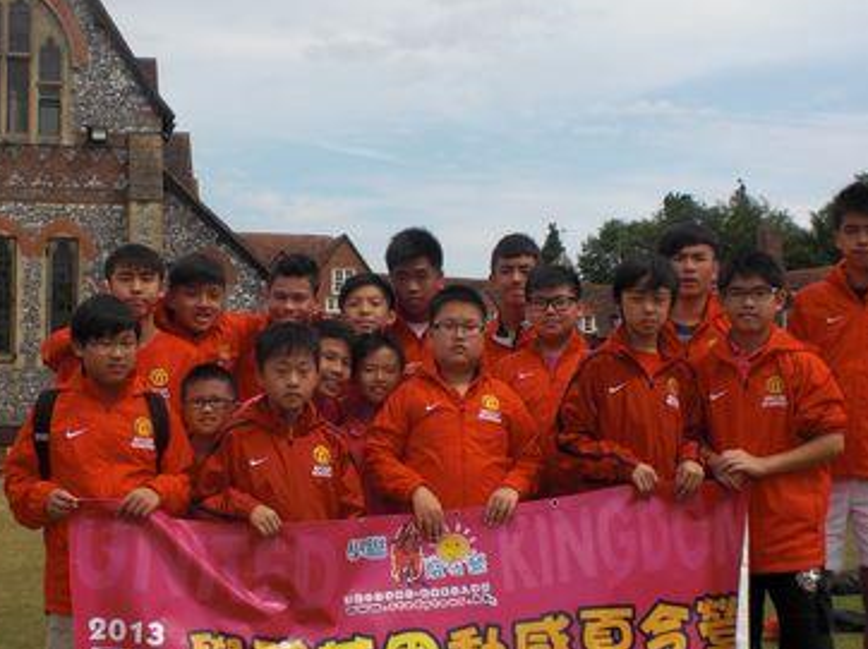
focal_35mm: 63
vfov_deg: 23.2
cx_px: 376
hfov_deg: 30.7
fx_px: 1579
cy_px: 362
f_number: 5.6
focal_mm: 6.3
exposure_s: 1/400
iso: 64
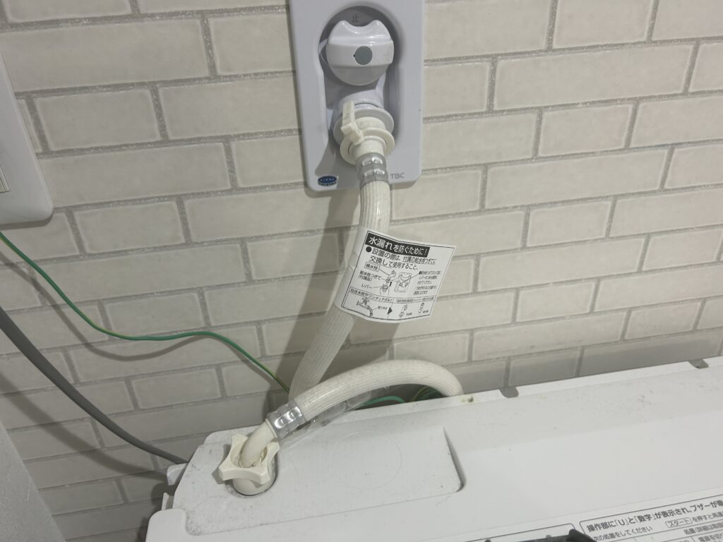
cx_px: 362
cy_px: 271
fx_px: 543
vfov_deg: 53.1
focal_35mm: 26
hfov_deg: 67.3
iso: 100
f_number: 1.5
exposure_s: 1/60
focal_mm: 5.7
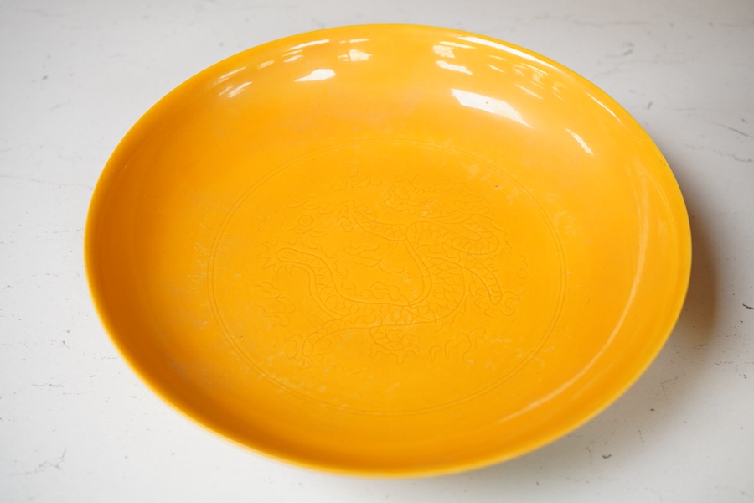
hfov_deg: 43.6
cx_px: 377
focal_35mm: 45
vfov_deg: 29.9
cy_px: 252
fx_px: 942
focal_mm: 30
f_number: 7.1
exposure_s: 1/125
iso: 1250
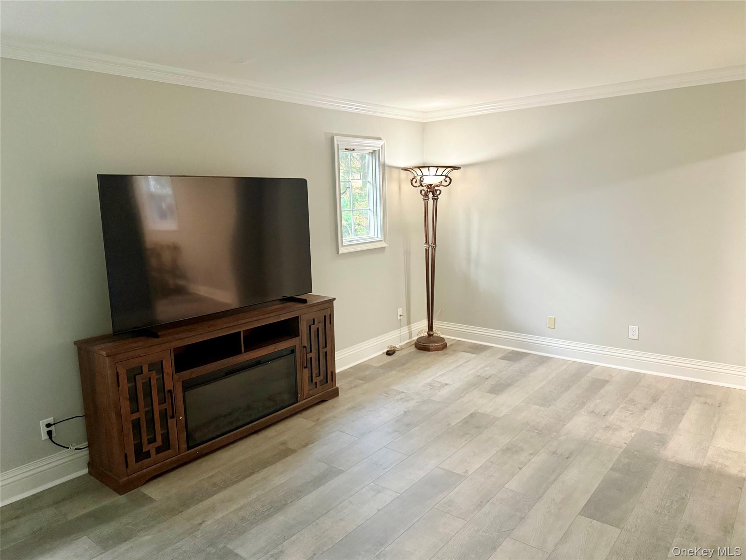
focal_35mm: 24
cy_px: 280
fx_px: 517
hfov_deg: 71.6
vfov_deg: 56.8
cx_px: 373
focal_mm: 6.76
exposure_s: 1/60
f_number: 1.78
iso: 640
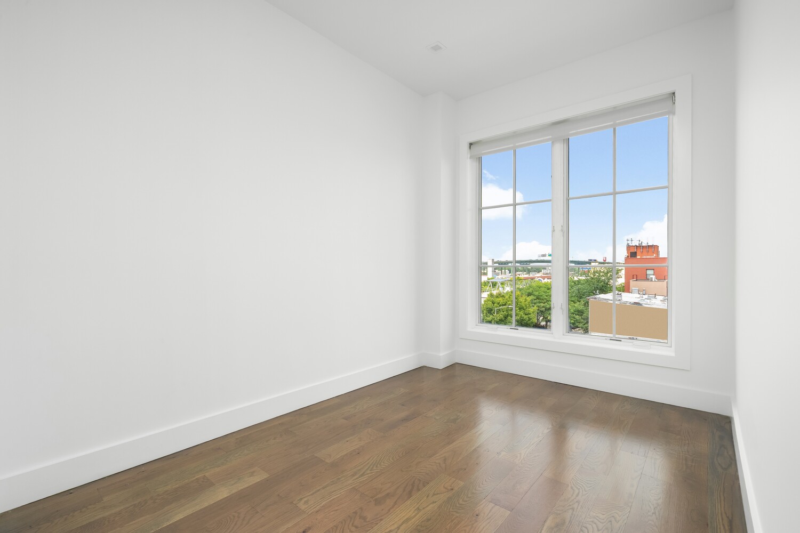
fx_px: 356
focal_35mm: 16
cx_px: 400
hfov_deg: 96.7
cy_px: 266
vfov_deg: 73.7
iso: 1250
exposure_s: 1/50
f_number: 13
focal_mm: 16
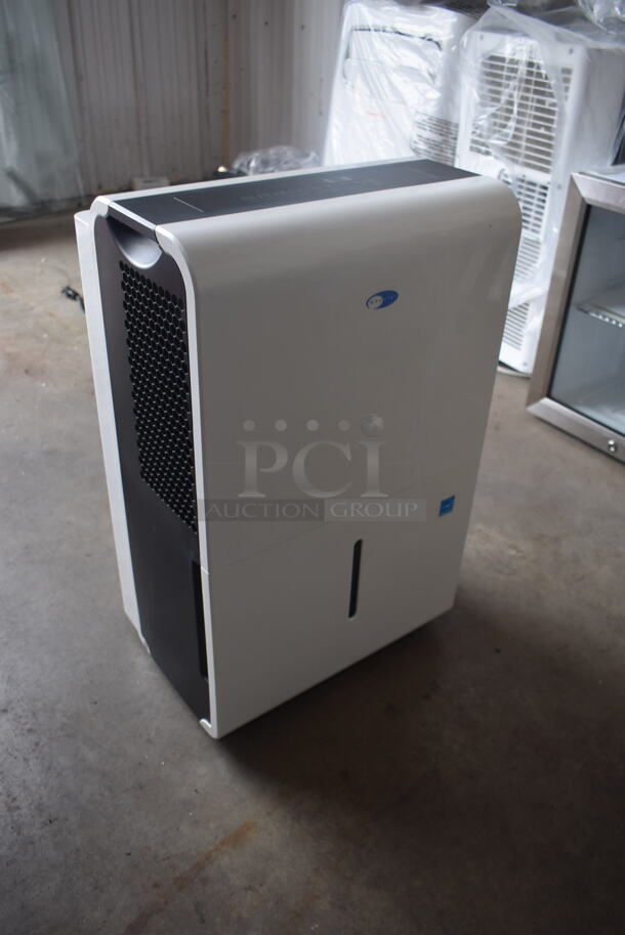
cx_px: 312
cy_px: 468
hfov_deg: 43.7
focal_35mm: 30
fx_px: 780
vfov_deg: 61.9
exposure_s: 1/250
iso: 400
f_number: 4.5
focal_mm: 20
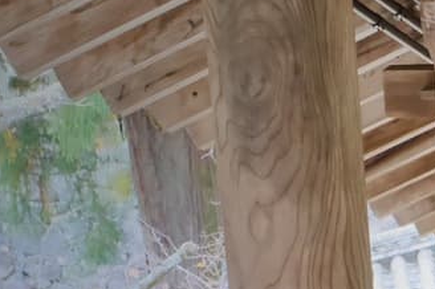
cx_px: 845
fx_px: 2813
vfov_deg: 5.7
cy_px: 594
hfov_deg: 8.4
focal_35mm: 233
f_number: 5.6
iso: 3200
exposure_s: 1/80
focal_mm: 35.5
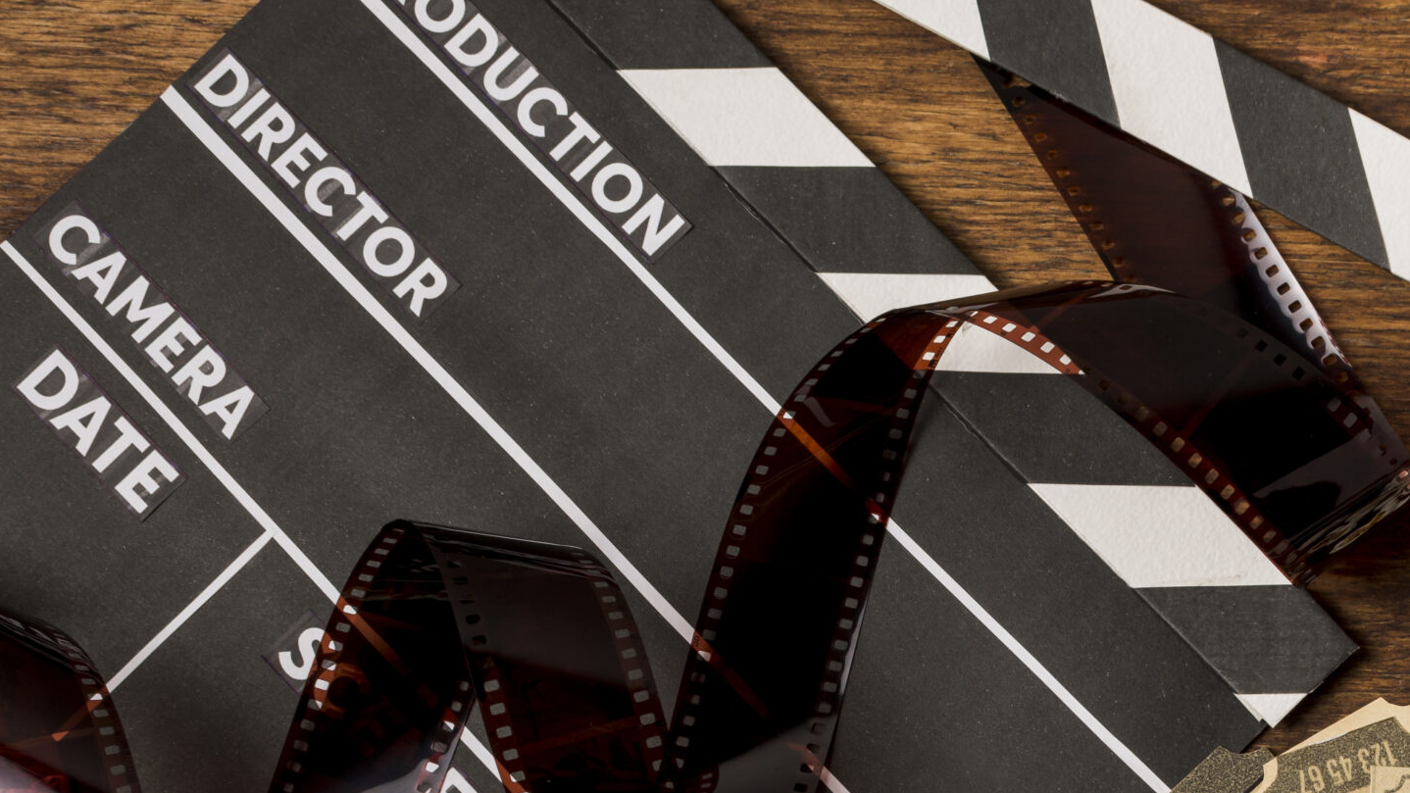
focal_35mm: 98
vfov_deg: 12.2
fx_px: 3662
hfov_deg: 21.6
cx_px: 1039
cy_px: 816
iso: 250
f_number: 7.1
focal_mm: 35
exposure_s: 1/160
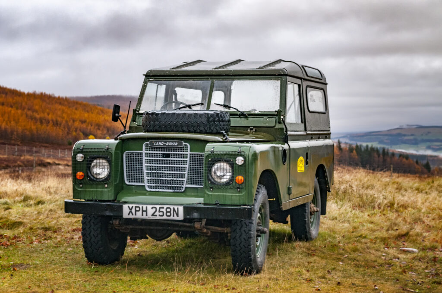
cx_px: 221
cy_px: 146
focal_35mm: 75
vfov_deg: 18.1
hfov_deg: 27.0
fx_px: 920
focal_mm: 50
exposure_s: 1/60
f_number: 5.6
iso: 400
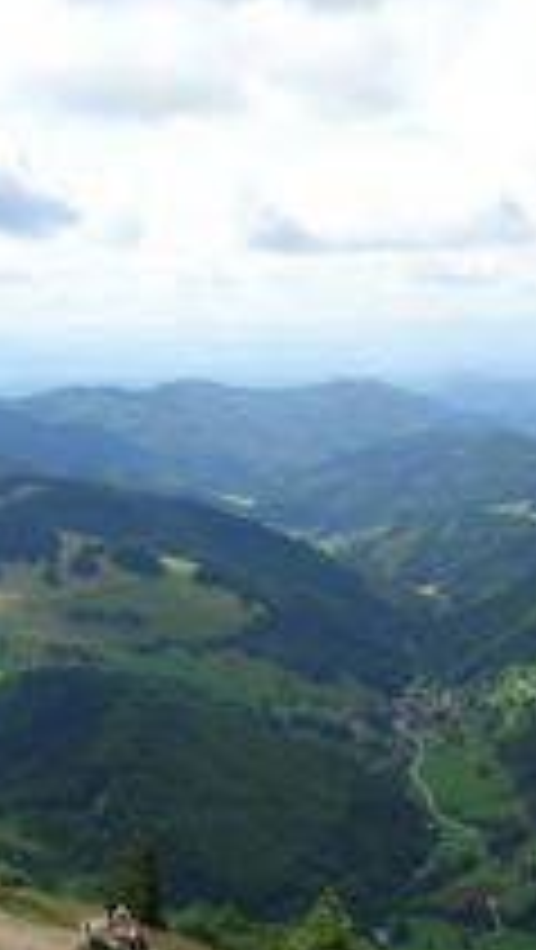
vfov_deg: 30.9
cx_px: 572
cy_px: 554
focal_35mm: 68
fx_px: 1715
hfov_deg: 17.2
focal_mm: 7.1
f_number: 5.6
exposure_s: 1/250
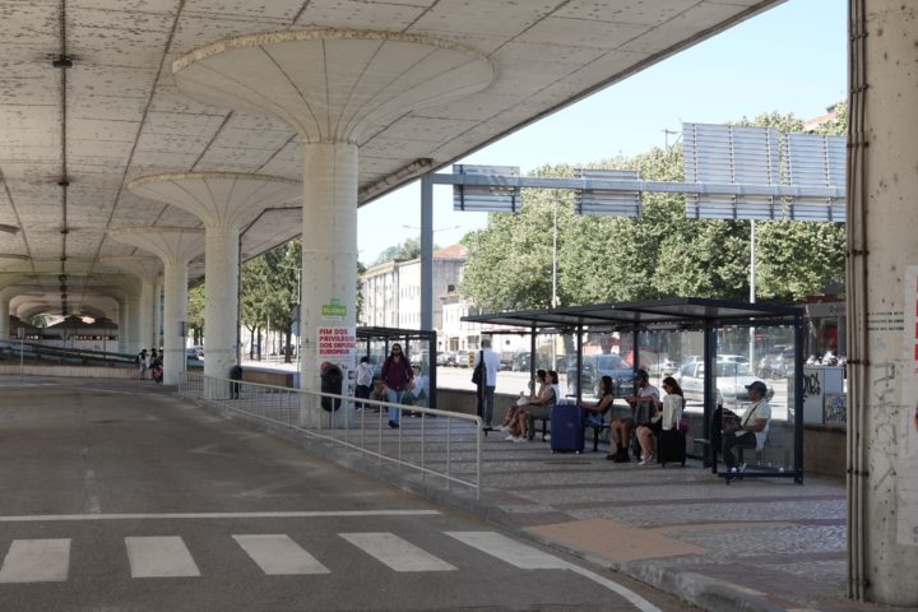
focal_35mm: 63
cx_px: 459
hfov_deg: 31.9
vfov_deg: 21.6
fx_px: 1606
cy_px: 306
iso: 100
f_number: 4
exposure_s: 1/250
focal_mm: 23.09
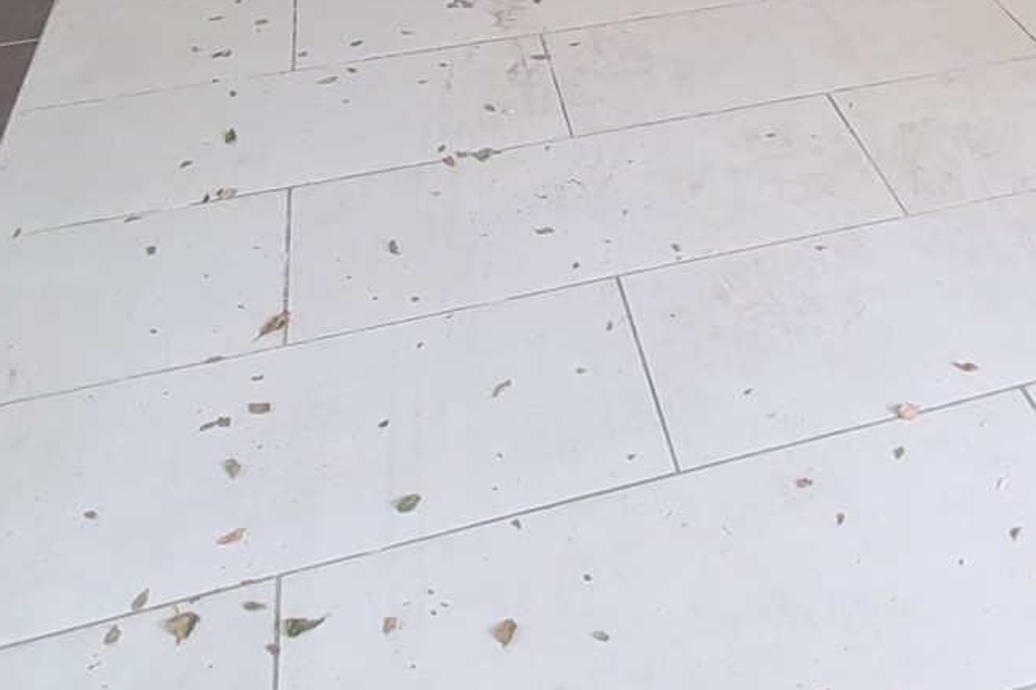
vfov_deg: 18.9
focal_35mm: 53
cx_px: 1025
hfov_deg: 34.3
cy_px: -588
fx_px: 1525
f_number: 2.2
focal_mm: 2.2
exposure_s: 1/50
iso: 160
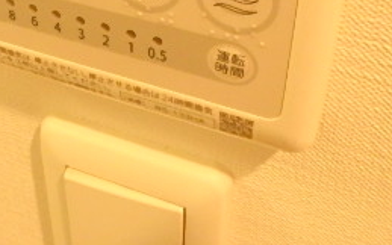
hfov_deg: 36.6
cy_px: -79
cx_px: 139
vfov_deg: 21.2
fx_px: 588
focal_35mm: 55
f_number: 3.5
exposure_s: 1/30
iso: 800
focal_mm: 3.7
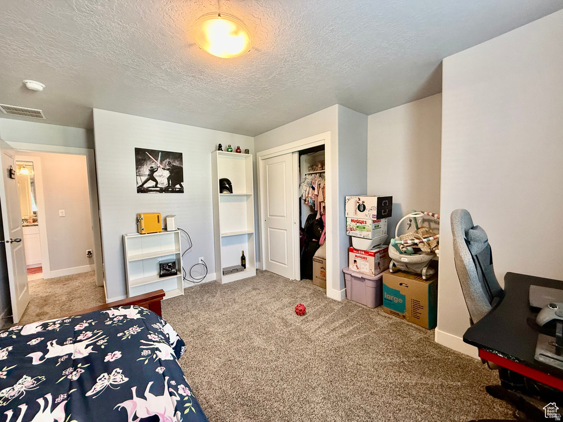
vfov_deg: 85.7
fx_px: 228
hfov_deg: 102.1
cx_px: 282
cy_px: 211
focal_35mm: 14
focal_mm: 2.22
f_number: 2.2
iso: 250
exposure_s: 1/60
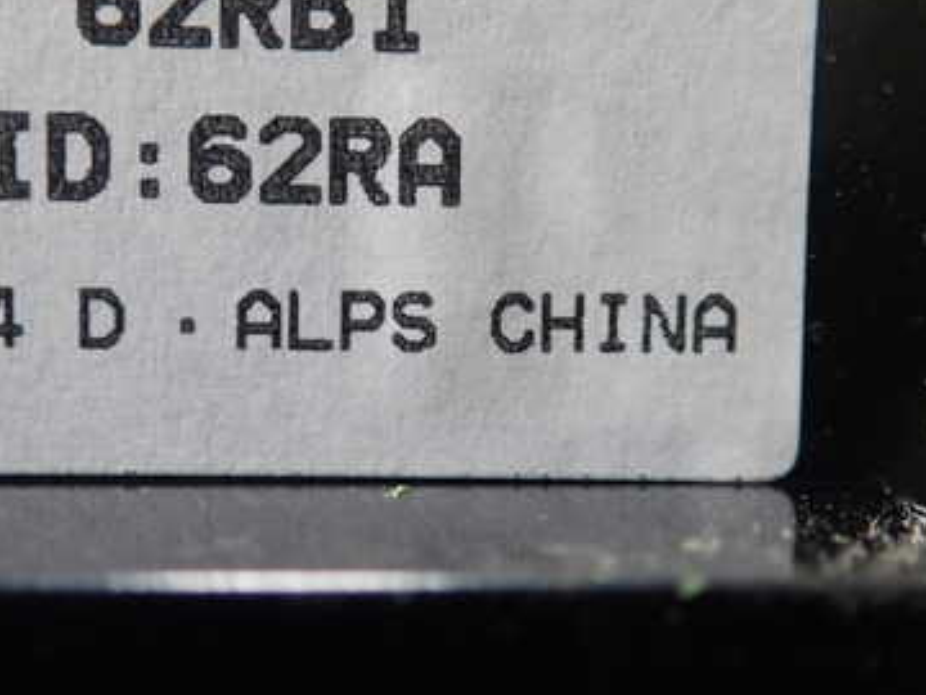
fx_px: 1338
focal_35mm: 50
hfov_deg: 38.1
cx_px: 414
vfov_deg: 29.1
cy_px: 319
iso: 500
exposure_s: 1/125
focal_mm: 5.5
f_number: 2.3
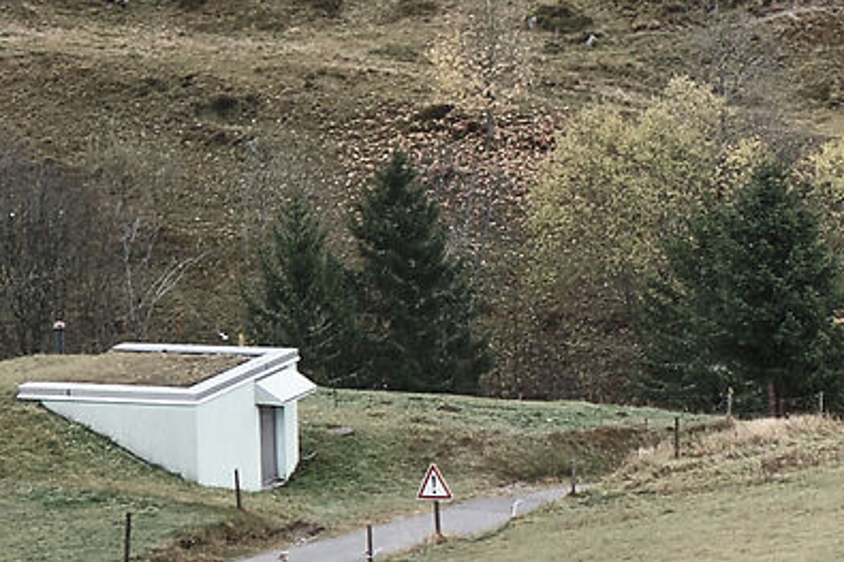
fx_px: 5413
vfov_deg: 5.8
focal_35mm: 231
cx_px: 2135
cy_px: -444
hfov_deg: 8.1
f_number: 4
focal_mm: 25.4
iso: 160
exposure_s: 1/200
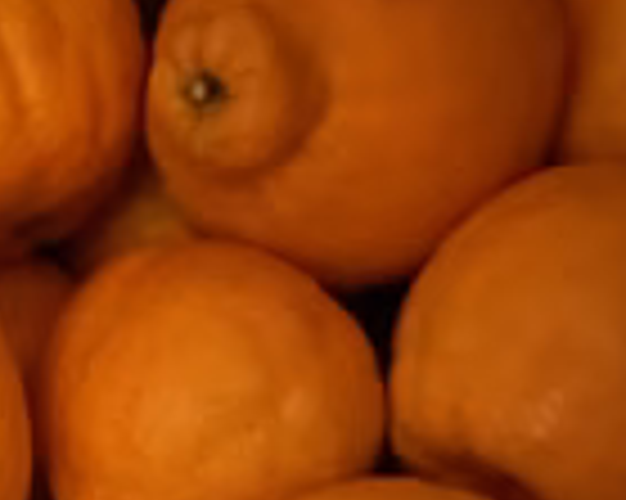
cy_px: 635
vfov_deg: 19.5
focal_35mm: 73
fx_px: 1352
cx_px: 14
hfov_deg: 25.0
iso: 2500
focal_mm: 4.2
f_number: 1.6
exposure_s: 1/4
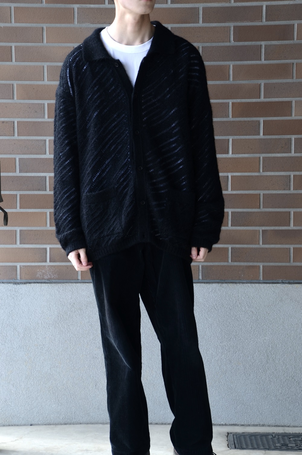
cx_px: 151
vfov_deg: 19.5
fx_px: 1327
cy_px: 228
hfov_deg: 13.0
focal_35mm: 105
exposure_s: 1/100
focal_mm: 70
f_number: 5.3
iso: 125
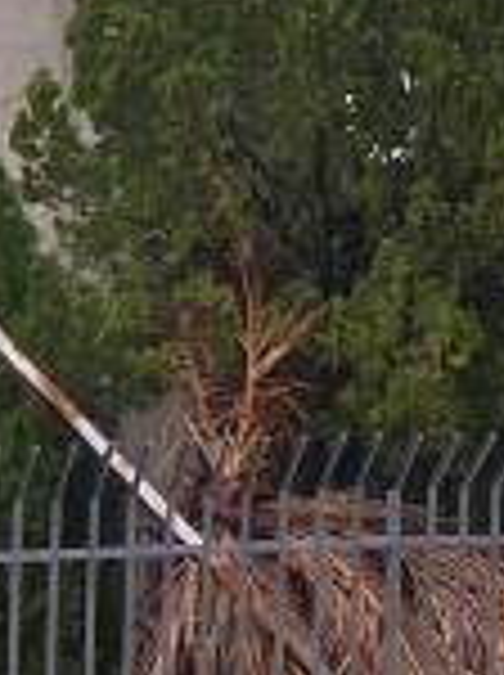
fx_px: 3465
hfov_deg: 7.7
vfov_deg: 11.0
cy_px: 734
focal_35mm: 178
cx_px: -734
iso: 64
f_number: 1.7
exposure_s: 1/100
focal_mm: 3.93
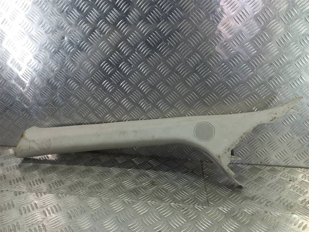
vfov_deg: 54.9
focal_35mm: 25
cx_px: 154
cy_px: 116
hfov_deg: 69.4
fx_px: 223
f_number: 1.8
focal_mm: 4.6
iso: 64
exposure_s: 1/50
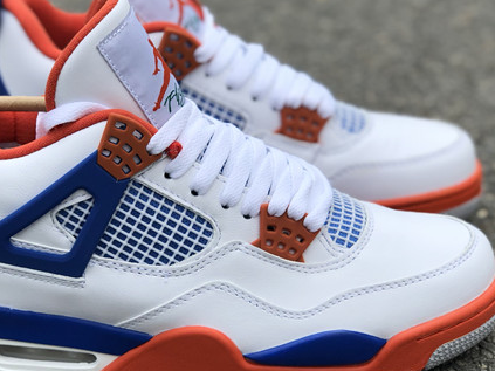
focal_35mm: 91
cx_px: 198
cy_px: 229
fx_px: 1301
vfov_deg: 16.2
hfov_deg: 21.5
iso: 16
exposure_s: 1/1453
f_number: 2.4
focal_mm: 6
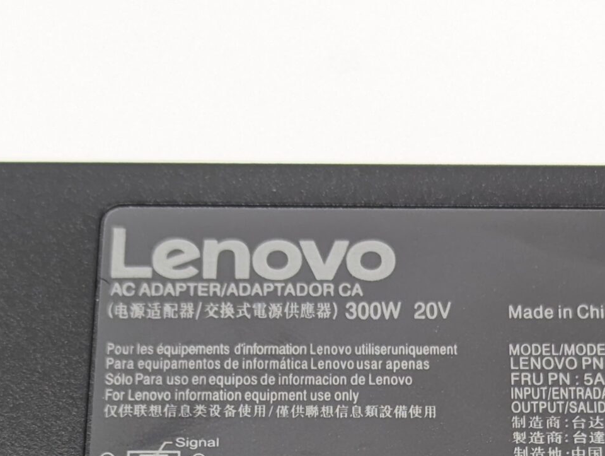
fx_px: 2240
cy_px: 578
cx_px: 425
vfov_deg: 11.3
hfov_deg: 15.3
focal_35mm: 128
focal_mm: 6.81
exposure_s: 1/90
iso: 92
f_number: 1.85
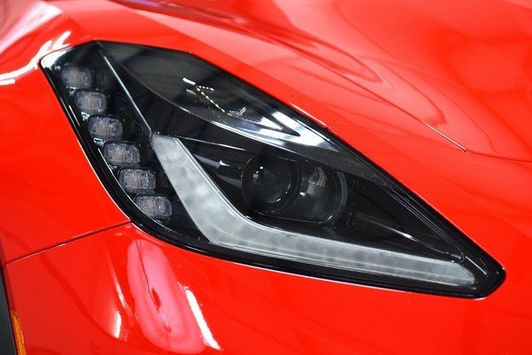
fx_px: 1552
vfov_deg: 13.0
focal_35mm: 105
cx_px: 266
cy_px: 178
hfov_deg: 19.5
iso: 1600
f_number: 4
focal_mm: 70
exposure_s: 1/125
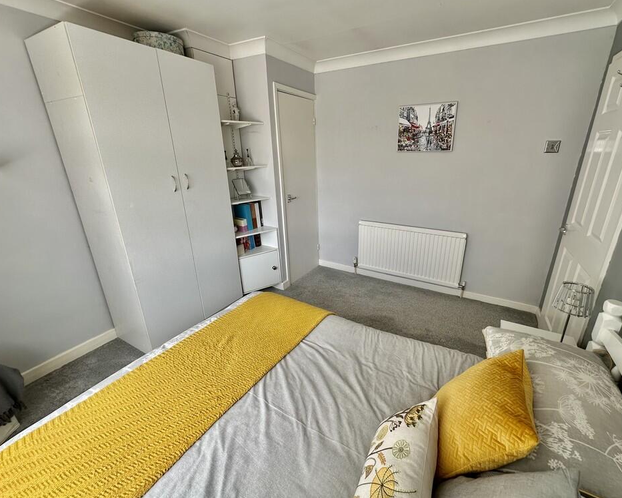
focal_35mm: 15
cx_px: 333
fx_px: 276
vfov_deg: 84.0
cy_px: 243
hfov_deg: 96.7
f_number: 2.2
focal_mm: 2.22
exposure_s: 1/157
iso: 40
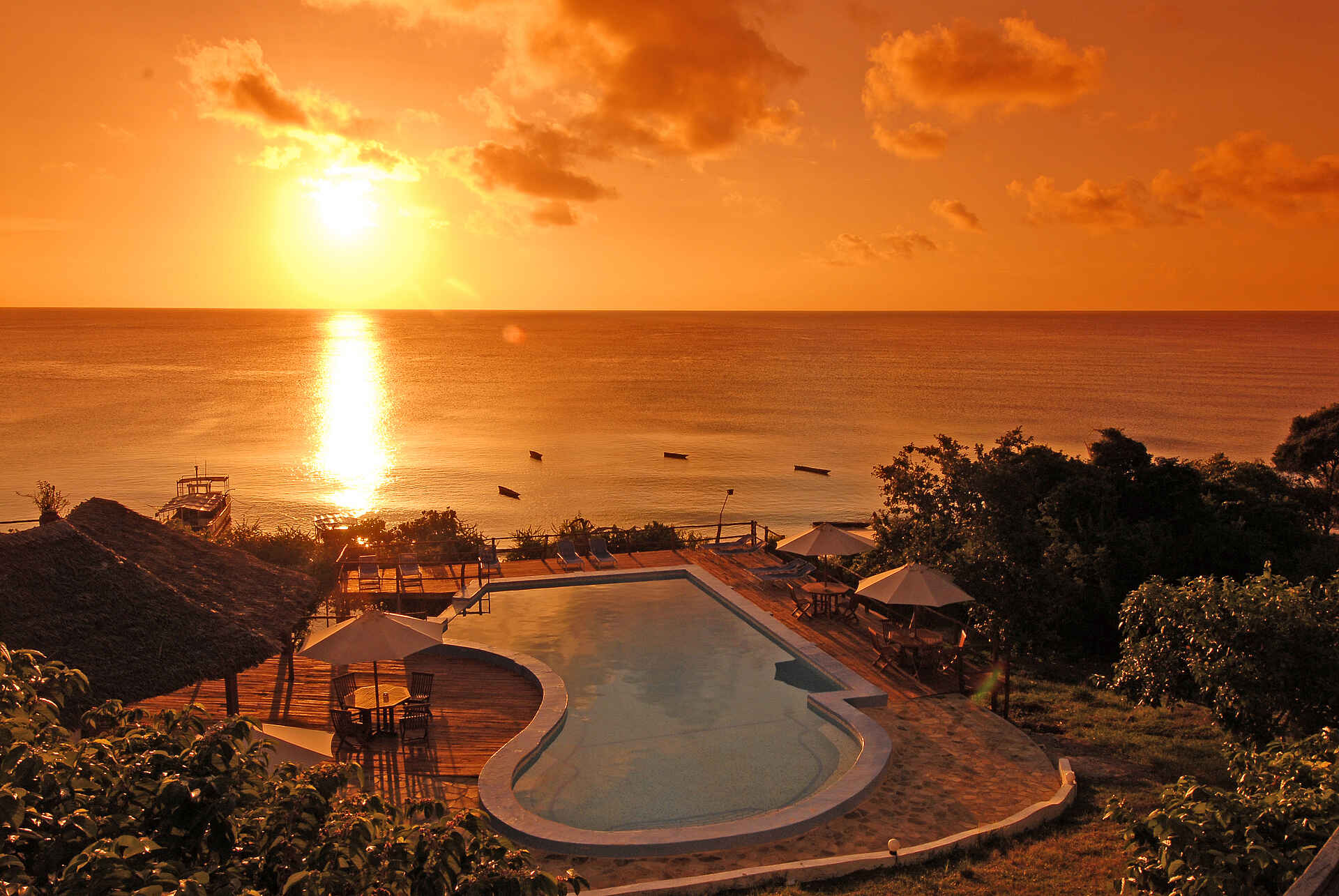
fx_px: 1005
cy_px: 448
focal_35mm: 27
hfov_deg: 67.3
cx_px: 670
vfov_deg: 48.0
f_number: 14
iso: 200
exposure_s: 1/125
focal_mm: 18
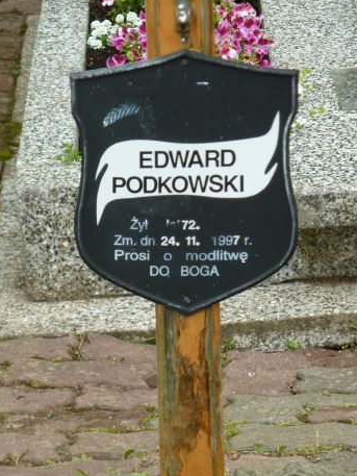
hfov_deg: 7.8
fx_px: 2625
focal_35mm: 191
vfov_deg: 10.4
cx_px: 176
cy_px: 236
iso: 100
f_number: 4.5
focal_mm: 29.9
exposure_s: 1/60
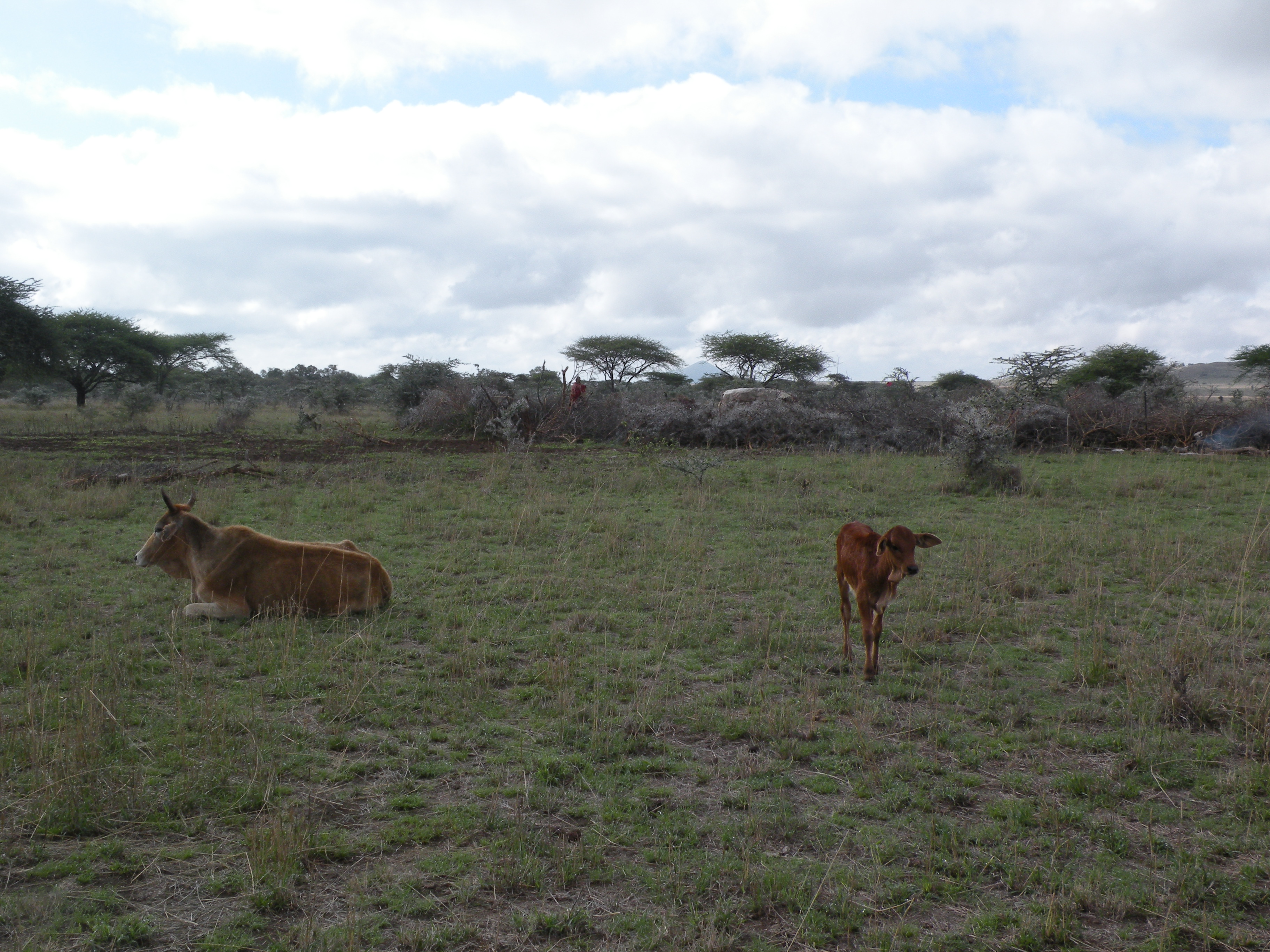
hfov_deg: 44.8
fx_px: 1541
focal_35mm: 42
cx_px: 635
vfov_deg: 34.3
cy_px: 476
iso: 64
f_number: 6.3
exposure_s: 1/312
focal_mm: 7.4
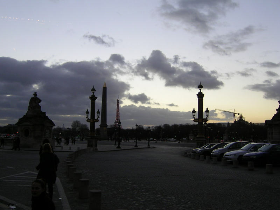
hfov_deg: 51.4
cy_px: 105
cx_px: 140
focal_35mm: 36
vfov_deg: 39.7
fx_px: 291
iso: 51
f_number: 2.8
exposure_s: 1/57
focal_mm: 5.6
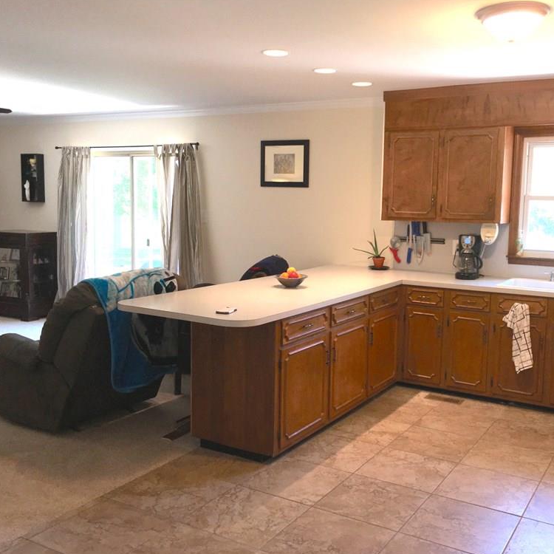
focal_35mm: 35
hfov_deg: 47.1
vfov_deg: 47.2
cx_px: 314
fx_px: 634
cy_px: 279
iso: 25
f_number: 2.2
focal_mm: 4.15
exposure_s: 1/59
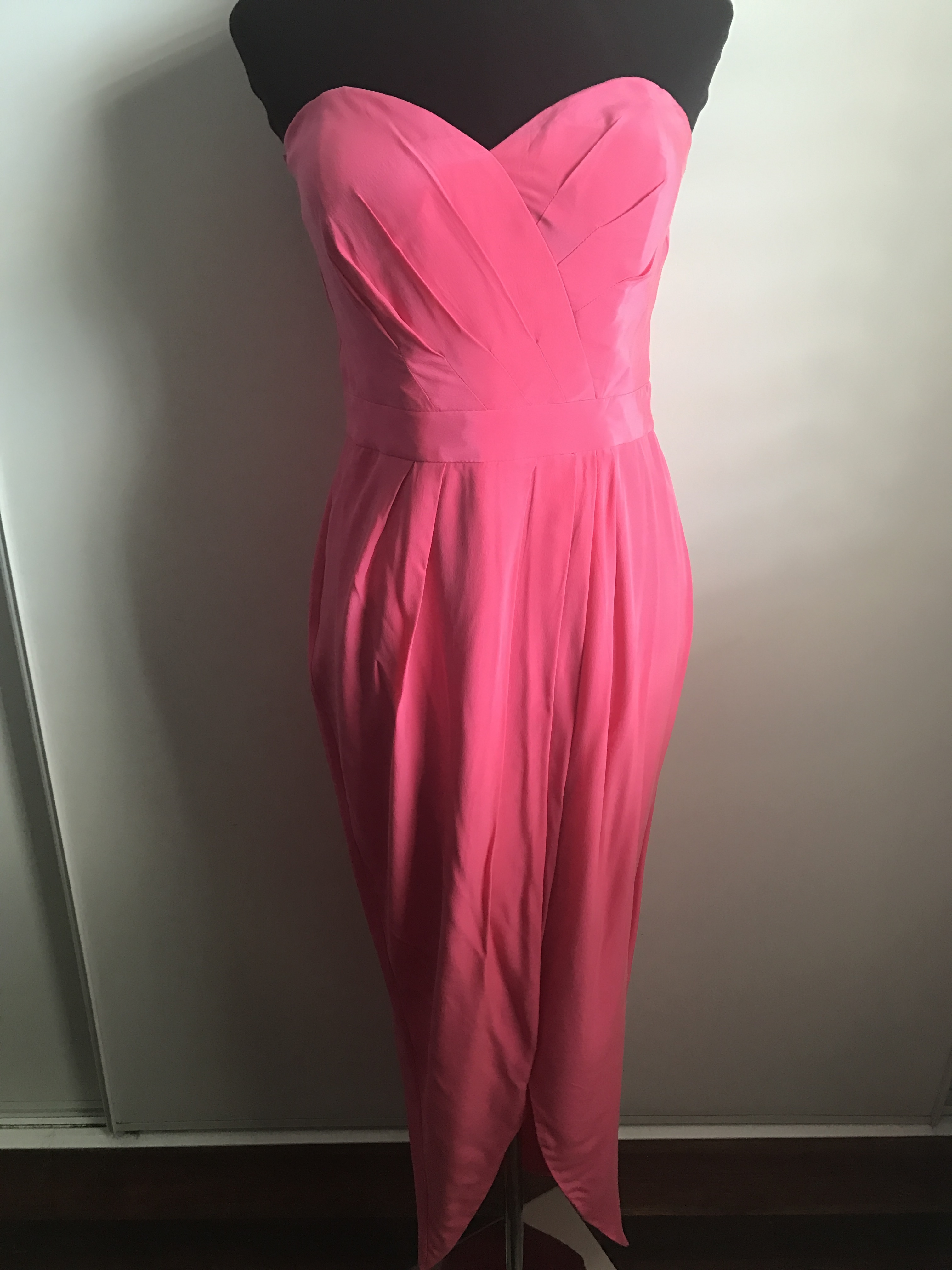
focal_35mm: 28
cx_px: 476
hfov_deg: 49.7
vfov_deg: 63.4
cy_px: 635
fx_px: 1027
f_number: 1.8
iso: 40
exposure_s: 1/17
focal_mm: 3.99
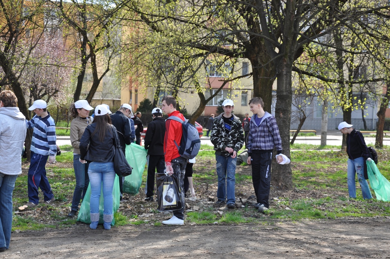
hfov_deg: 27.0
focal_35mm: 75
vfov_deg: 18.1
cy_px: 130
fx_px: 811
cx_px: 195
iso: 200
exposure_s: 1/200
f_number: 7.1
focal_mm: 50
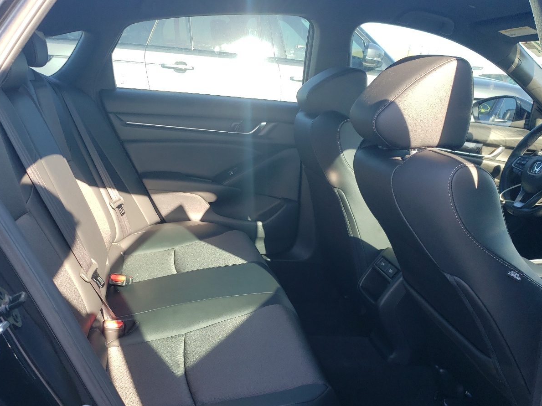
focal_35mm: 35
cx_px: 222
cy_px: 259
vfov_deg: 40.3
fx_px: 548
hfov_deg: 52.3
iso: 50
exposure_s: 1/217
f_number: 1.5
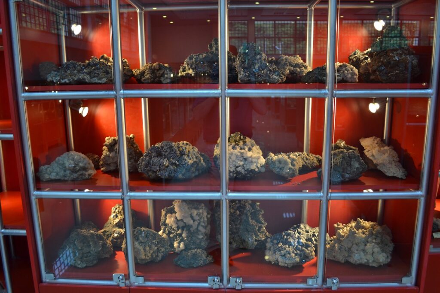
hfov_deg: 67.4
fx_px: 330
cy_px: 146
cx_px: 220
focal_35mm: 27
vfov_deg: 47.9
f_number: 3.5
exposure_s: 1/50
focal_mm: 18
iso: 400
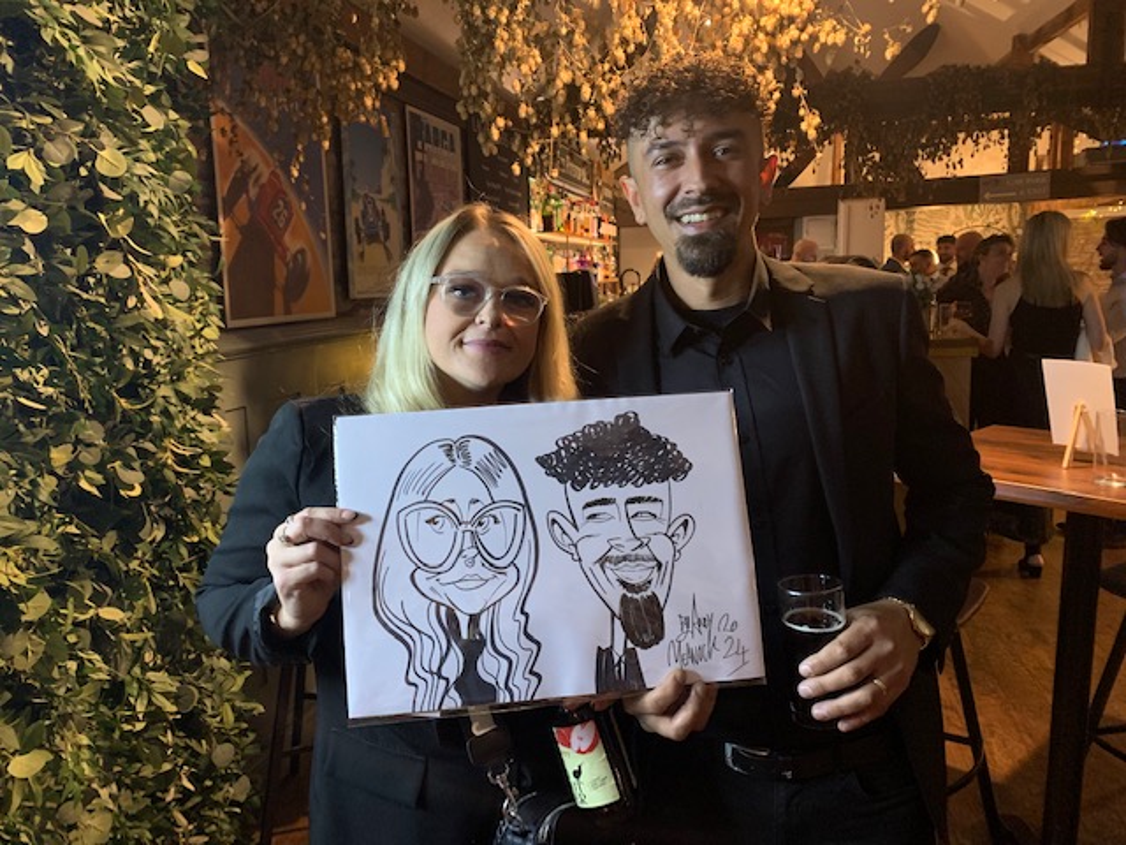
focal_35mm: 26
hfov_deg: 67.3
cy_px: 422
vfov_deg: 53.1
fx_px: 846
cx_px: 563
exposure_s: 1/25
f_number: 1.8
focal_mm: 4.25
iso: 500
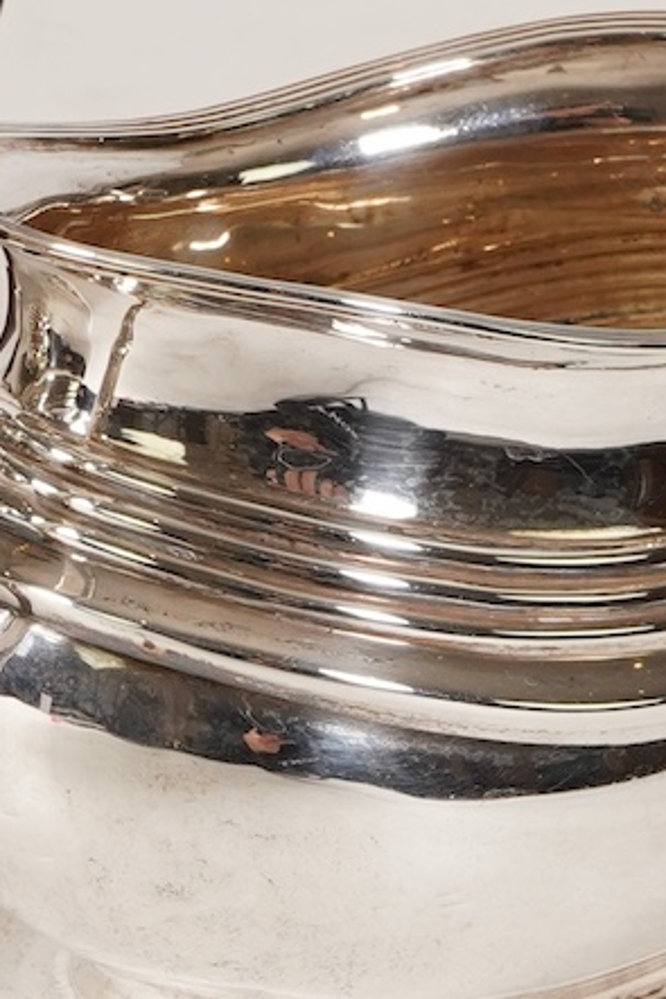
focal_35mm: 160
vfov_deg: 12.8
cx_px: 440
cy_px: 609
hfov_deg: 8.6
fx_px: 4443
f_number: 22
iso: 400
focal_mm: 30
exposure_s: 1/125
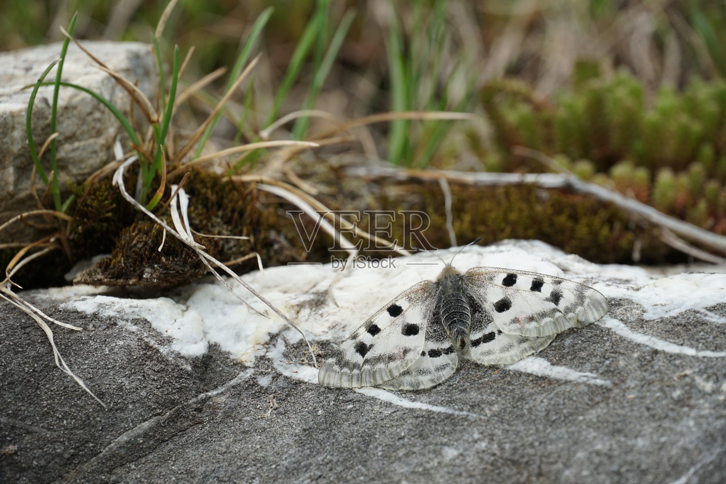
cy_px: 242
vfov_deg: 8.3
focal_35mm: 165
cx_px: 363
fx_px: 3328
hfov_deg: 12.5
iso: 100
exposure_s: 1/250
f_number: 6.3
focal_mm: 110
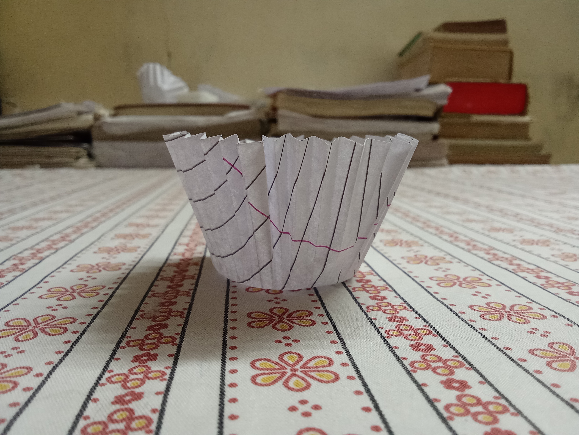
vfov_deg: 49.7
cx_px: 290
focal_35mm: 28
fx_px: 468
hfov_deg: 63.4
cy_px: 218
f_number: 2
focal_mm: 2.78
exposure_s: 1/33.3
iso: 400
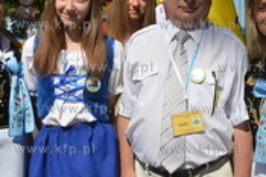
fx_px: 524
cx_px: 167
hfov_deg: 28.4
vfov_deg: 19.1
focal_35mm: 71
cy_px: 88
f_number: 5.6
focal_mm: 31
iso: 250
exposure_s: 1/1600
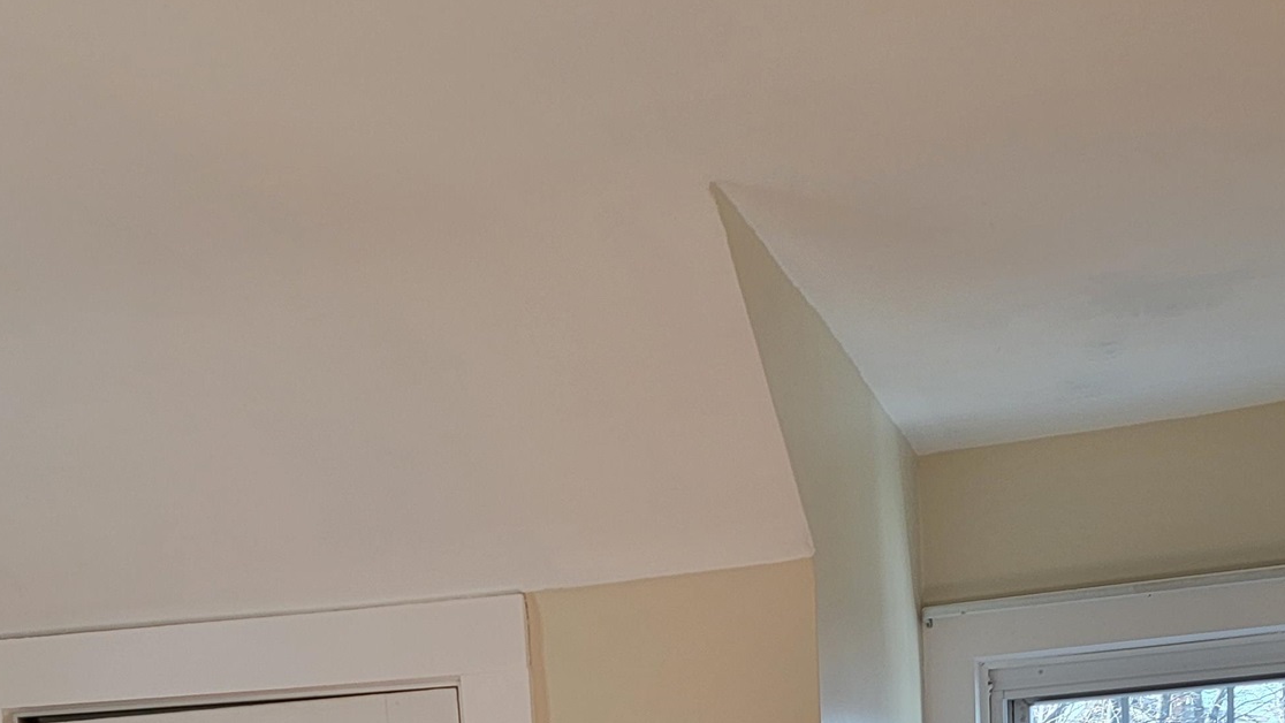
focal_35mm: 54
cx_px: 579
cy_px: 1150
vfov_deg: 18.9
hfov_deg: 38.5
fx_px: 1840
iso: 125
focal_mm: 6.7
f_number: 1.8
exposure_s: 1/120
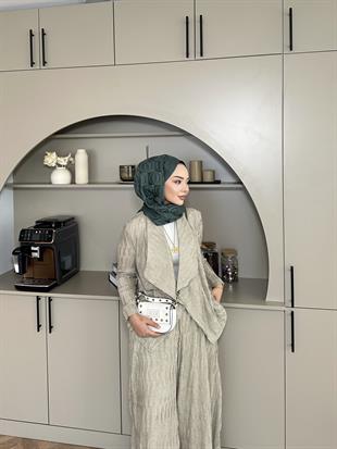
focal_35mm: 24
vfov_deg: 71.6
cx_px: 168
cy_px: 224
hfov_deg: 56.8
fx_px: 311
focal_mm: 6.86
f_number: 1.78
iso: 125
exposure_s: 1/121
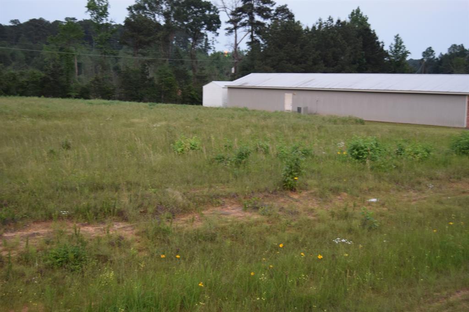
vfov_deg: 28.1
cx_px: 234
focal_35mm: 48
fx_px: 625
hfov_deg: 41.1
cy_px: 156
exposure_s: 1/60
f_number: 4.5
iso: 560
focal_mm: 32
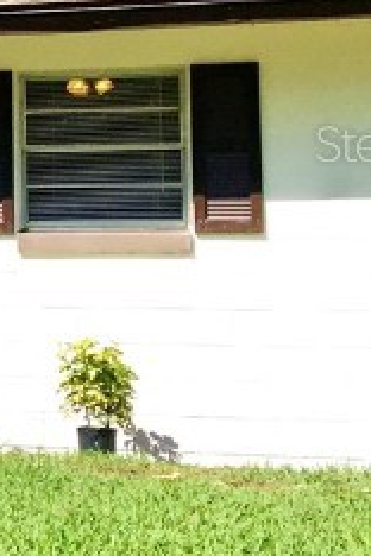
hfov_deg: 8.8
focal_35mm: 132
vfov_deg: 15.5
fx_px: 2040
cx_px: -678
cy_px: 143
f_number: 2.2
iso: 25
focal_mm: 4.15
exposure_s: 1/1148
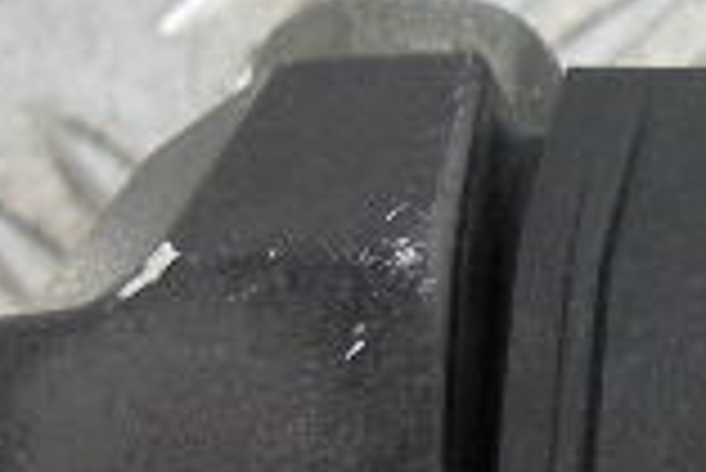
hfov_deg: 10.7
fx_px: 3592
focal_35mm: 183
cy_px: 697
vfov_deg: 7.4
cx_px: 1156
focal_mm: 4.7
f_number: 2.8
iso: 110
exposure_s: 1/80
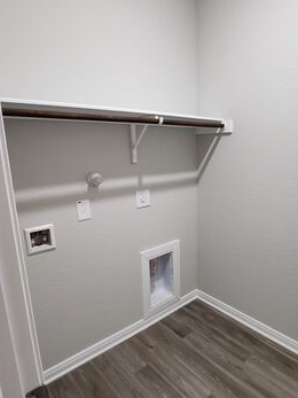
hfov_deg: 70.7
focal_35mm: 18
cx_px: 181
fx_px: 207
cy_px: 210
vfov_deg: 87.7
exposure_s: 1/60
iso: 400
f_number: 2.2
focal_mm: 1.7
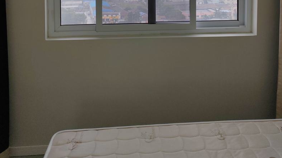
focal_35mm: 40
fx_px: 299
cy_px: -18
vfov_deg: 27.1
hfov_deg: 50.5
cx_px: 140
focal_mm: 6.14
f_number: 1.8
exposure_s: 1/100
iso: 125
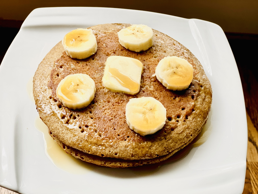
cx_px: 129
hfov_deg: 36.8
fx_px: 388
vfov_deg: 28.0
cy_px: 97
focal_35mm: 52
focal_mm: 6
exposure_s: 1/122
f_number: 2
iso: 64
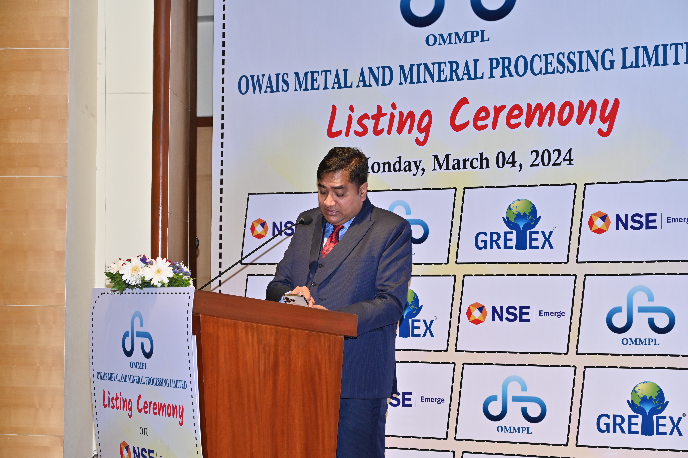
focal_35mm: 70
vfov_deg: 19.4
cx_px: 344
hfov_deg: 28.9
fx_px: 1337
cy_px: 229
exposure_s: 1/160
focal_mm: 70
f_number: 5.6
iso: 400
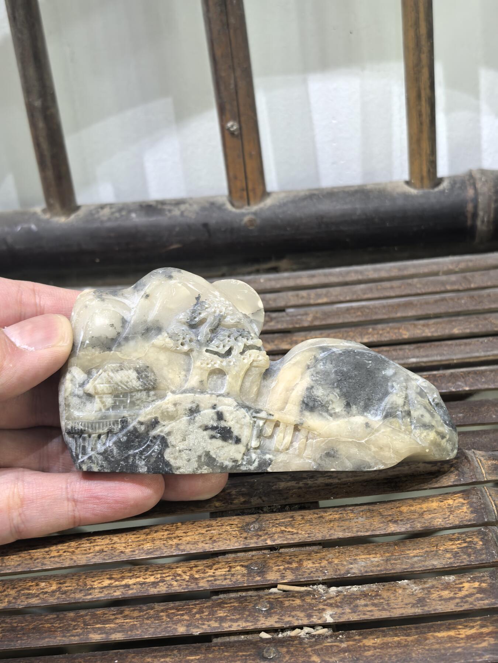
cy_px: 332
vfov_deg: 35.5
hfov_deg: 27.0
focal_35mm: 54
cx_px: 249
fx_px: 1036
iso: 400
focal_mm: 6.98
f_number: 2
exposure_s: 1/33.3
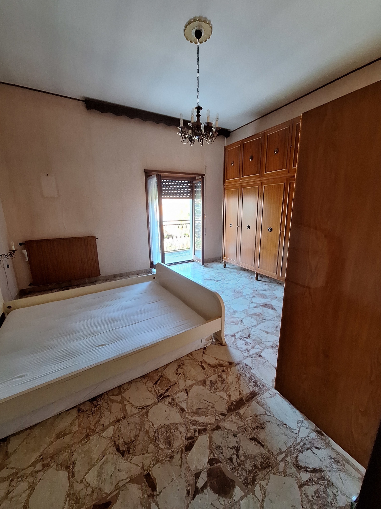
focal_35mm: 13
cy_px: 254
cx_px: 190
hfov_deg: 89.9
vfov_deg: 106.2
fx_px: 191
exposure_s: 1/50
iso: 200
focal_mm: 1.74
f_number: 2.2
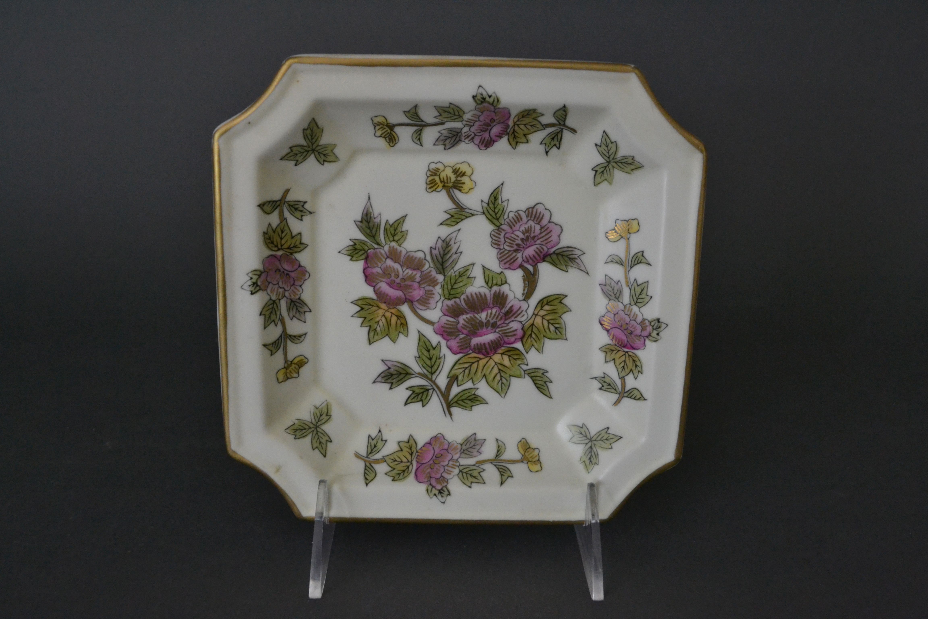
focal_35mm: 33
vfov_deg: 40.0
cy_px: 310
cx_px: 464
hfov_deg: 57.2
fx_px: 851
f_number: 5.6
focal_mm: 22
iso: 2200
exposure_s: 1/80
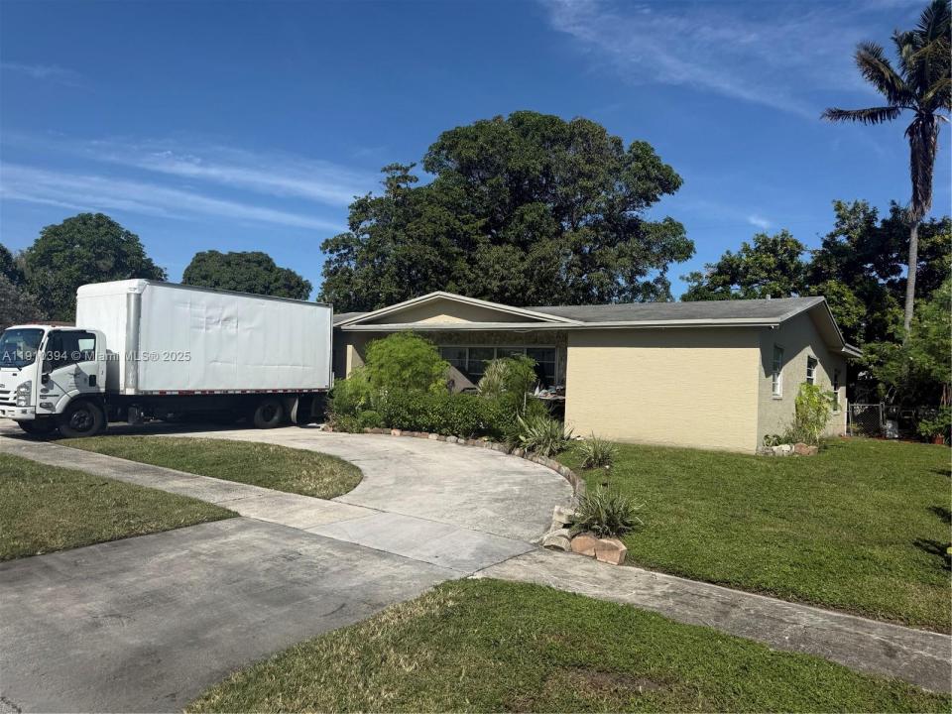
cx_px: 476
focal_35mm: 24
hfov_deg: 71.6
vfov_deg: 56.8
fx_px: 660
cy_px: 357
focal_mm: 6.76
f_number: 1.78
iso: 80
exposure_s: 1/8130
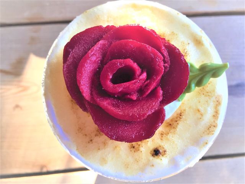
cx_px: 122
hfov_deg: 61.7
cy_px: 92
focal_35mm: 29
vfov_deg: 48.2
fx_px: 205
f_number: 2.2
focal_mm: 4.15
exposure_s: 1/40
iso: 32
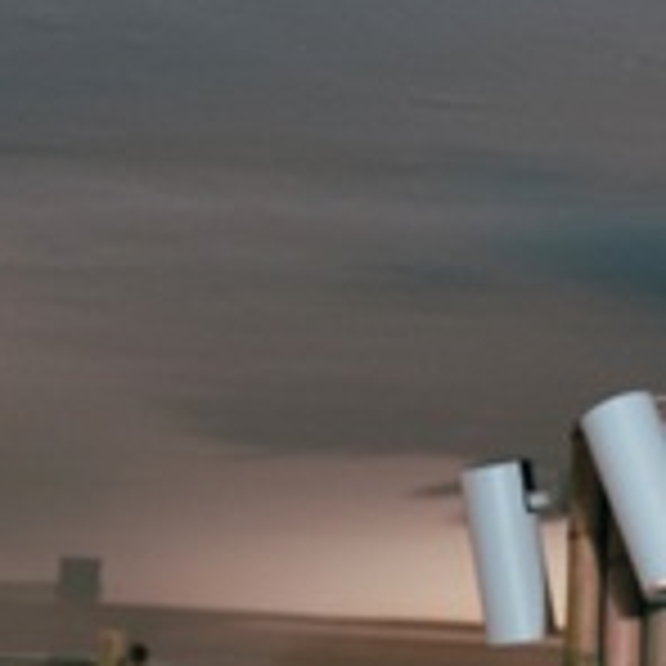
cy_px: 2205
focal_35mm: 210
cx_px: 675
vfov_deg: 7.1
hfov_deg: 8.3
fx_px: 4571
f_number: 4
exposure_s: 1/200
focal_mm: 37
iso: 640
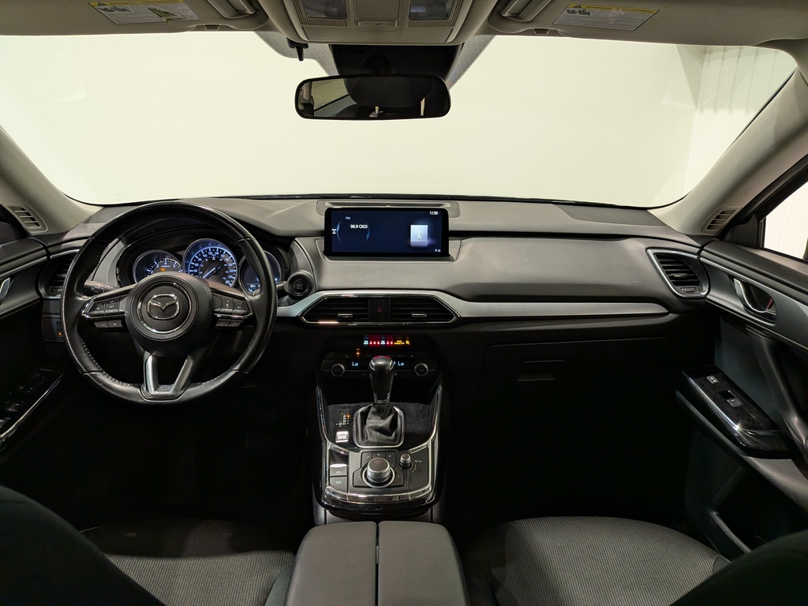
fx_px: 560
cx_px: 404
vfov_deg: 56.8
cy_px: 303
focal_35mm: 24
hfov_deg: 71.6
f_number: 1.7
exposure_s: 1/25
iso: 53
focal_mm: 4.53
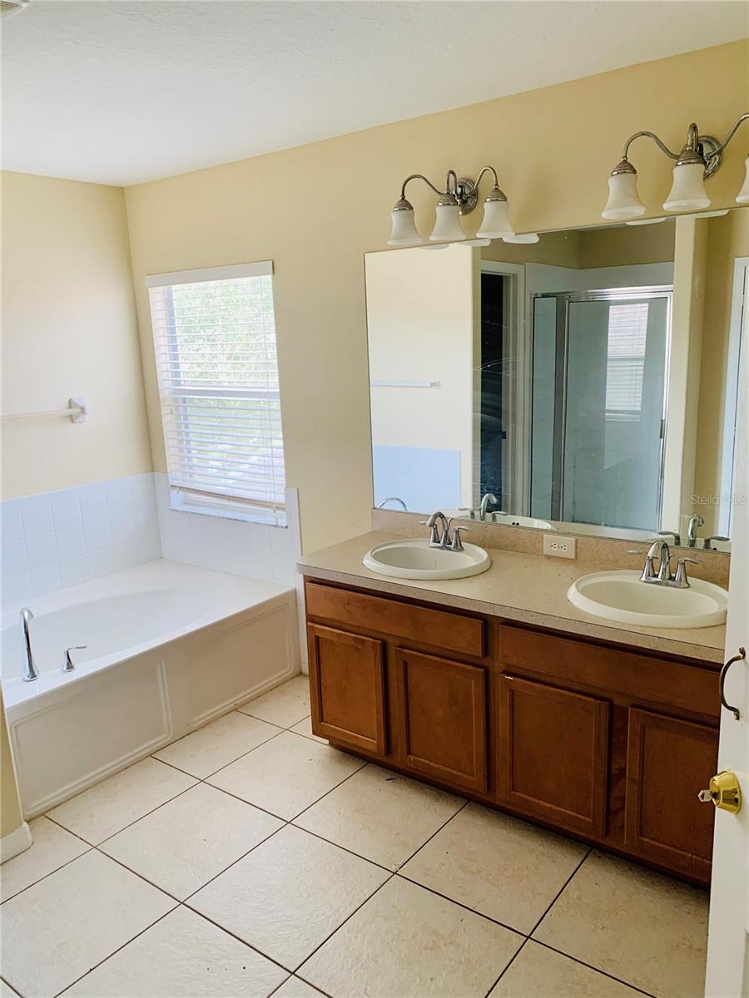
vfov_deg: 67.3
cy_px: 499
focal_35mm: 26
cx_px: 374
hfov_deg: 53.1
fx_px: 750
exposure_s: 1/121
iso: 80
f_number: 1.8
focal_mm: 4.25
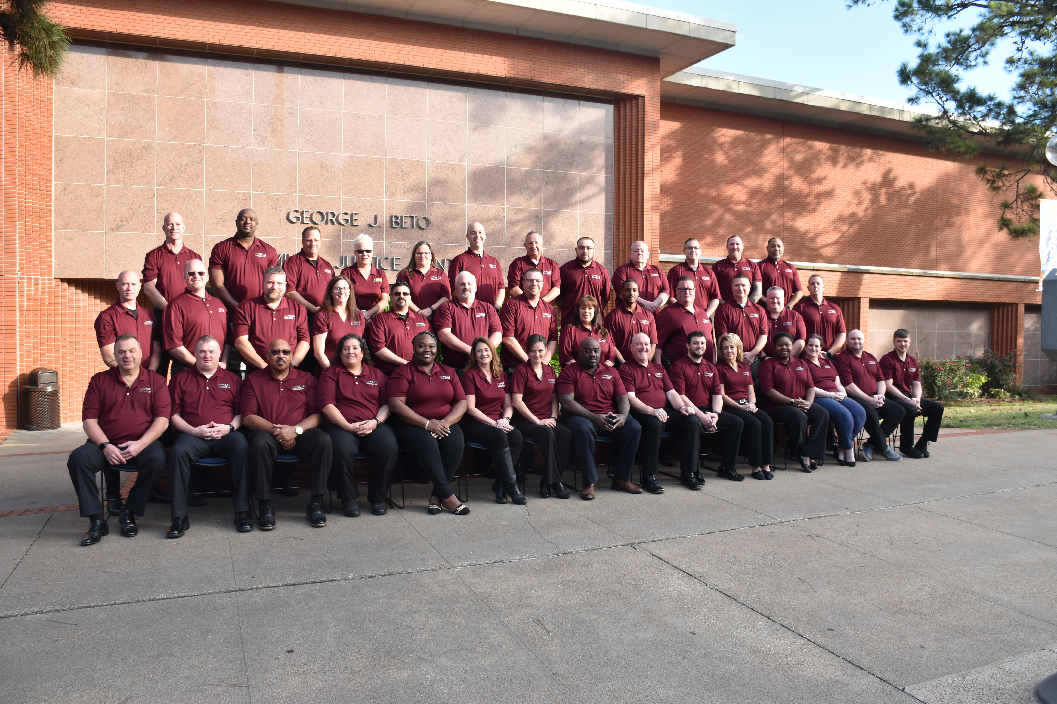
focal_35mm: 27
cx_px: 528
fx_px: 793
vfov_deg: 47.9
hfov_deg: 67.4
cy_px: 352
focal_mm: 18
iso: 400
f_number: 6.3
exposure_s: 1/160
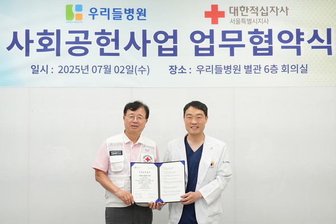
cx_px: 168
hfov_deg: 35.1
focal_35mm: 57
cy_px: 112
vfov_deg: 23.8
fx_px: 532
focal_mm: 38
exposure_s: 1/64
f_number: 5
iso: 800
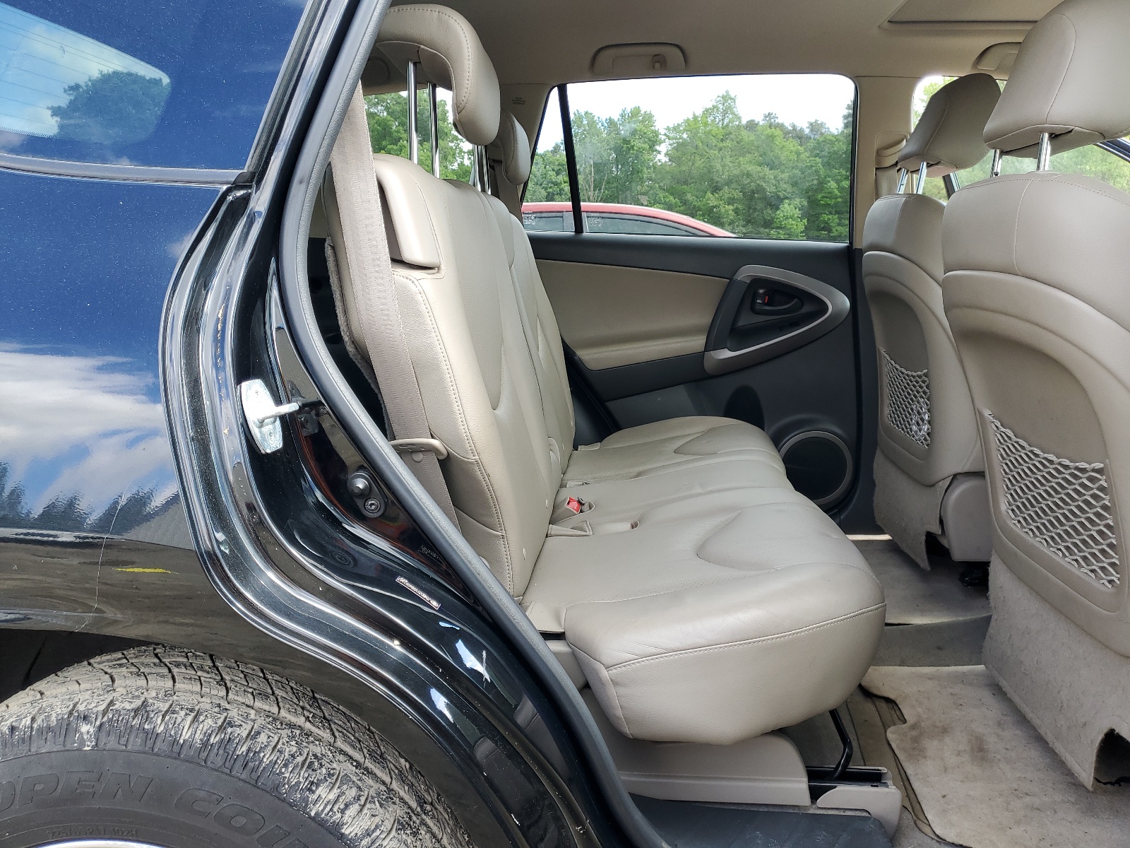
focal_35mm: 26
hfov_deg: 67.3
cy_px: 424
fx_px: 849
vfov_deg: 53.1
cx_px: 565
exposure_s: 1/200
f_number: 1.5
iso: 50
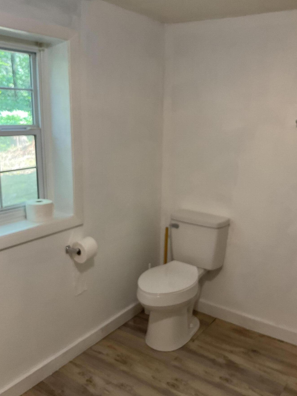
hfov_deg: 42.9
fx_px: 378
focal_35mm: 33
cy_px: 200
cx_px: 158
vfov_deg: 55.4
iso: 80
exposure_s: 1/60
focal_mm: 3
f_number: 1.8
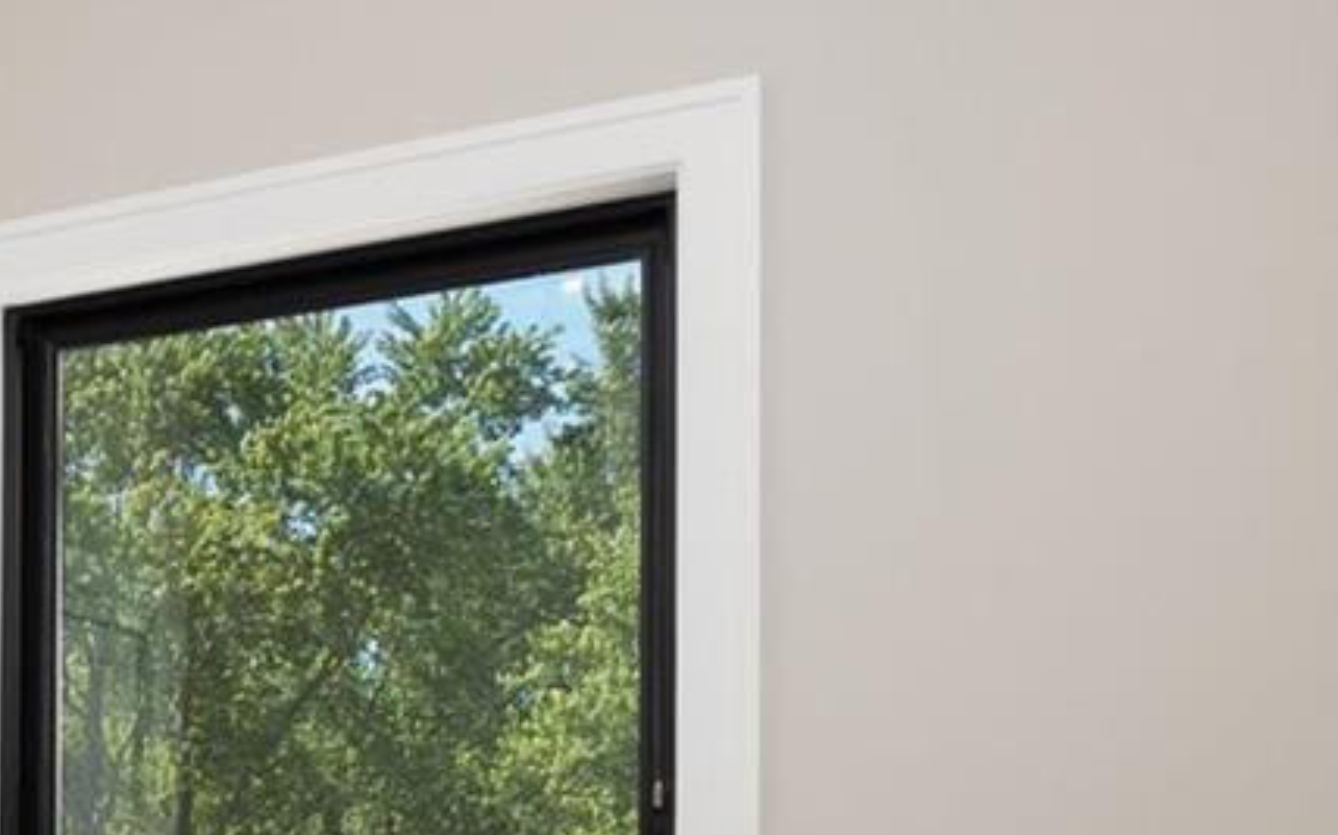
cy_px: 982
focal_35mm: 61
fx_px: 2223
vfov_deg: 20.0
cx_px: -535
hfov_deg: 26.6
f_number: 8
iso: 400
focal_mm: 8
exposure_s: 1/15
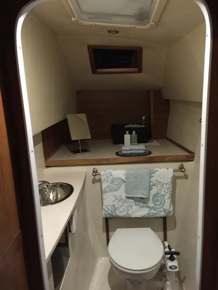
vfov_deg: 61.7
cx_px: 109
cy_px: 145
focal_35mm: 29
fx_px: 244
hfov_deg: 48.2
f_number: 2.2
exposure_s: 1/15
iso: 320
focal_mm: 4.15
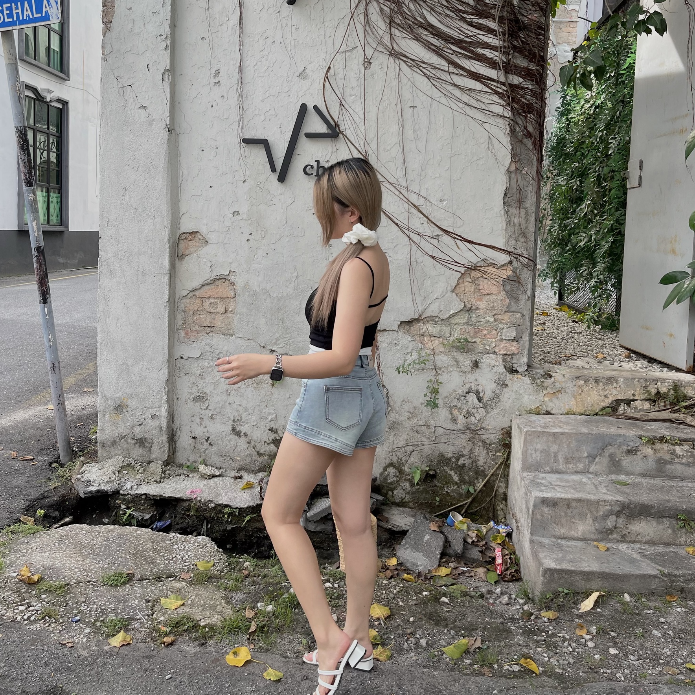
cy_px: 272
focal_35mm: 30
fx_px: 681
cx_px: 344
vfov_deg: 53.6
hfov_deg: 54.0
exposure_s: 1/638
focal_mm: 5.1
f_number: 1.6
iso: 32
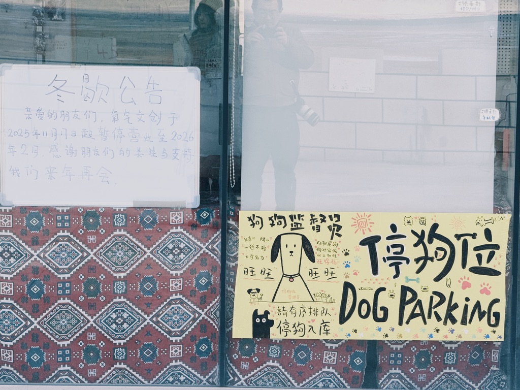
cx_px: 260
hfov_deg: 16.4
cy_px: 195
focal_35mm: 120
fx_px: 1803
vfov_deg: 12.3
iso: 40
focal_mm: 15.66
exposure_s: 1/246
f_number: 2.8
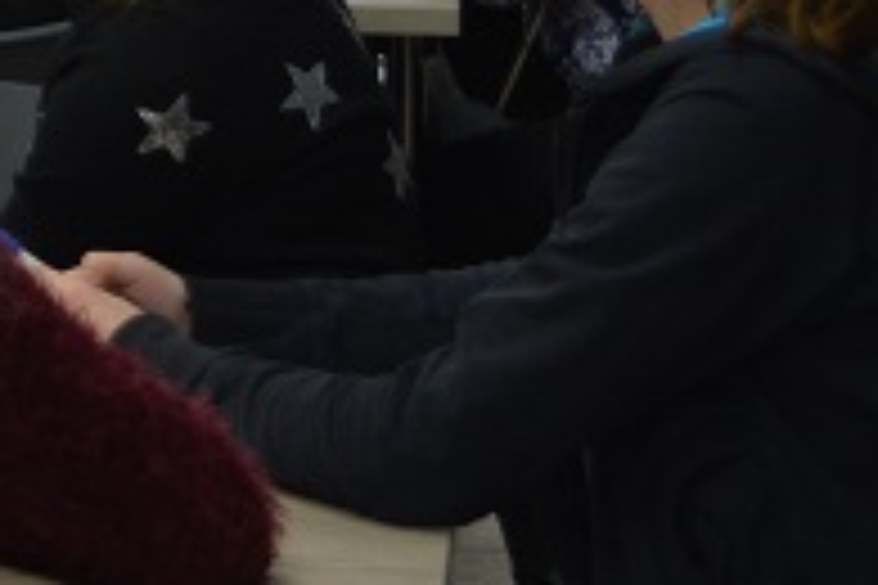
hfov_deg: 9.1
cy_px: -594
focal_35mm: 214
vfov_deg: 6.2
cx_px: -797
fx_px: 5226
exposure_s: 1/60
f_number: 5.6
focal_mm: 31
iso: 720
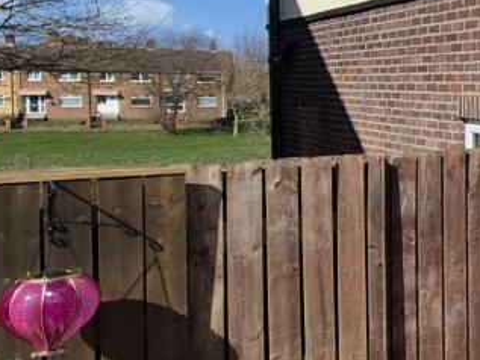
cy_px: 121
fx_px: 583
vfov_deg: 34.1
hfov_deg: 27.1
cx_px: 754
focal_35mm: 42
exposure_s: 1/3624
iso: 50
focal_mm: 2.2
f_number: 2.2
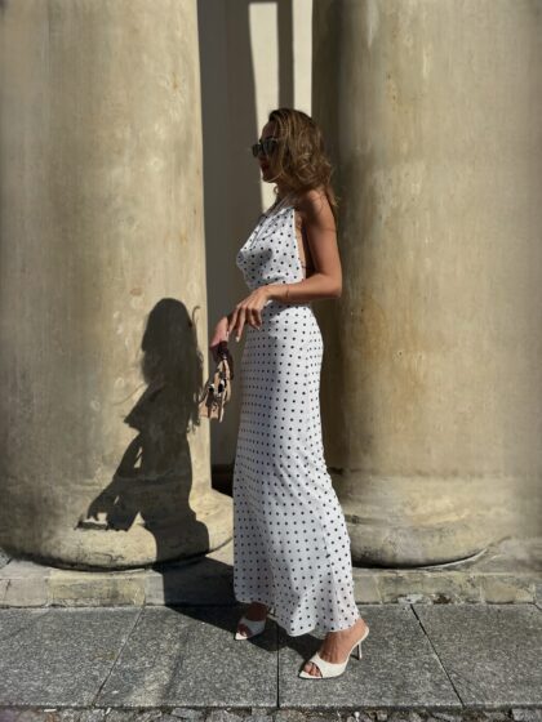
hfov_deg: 53.1
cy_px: 361
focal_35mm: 26
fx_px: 543
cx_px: 271
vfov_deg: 67.3
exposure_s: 1/11364
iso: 50
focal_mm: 5.7
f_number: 1.5
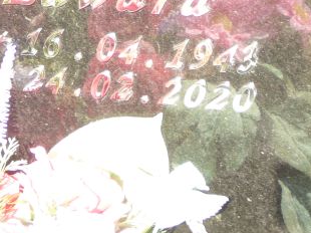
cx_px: 88
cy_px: 0
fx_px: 1131
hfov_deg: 15.6
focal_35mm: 126
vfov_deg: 11.6
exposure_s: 1/80
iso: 80
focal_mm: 9.1
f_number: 3.6
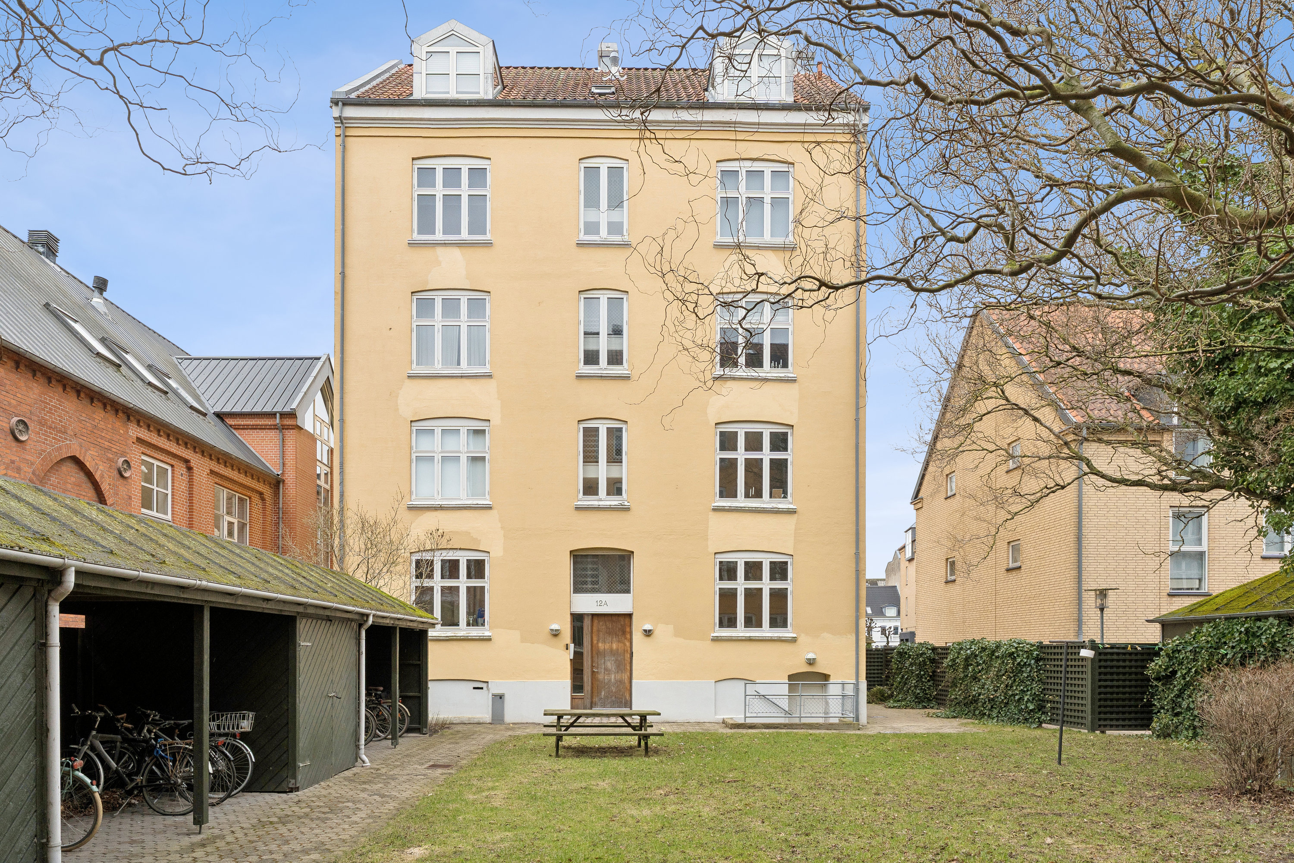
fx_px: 755
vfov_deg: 59.5
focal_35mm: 21
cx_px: 647
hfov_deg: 81.2
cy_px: 432
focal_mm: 21
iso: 800
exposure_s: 1/320
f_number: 10
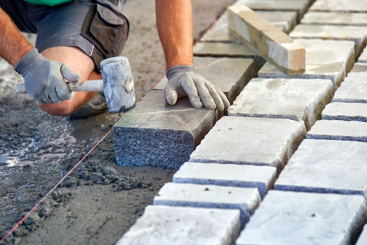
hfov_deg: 10.3
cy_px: 122
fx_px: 2039
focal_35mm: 200
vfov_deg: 6.9
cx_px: 184
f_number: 5
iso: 160
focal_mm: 200
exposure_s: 1/250
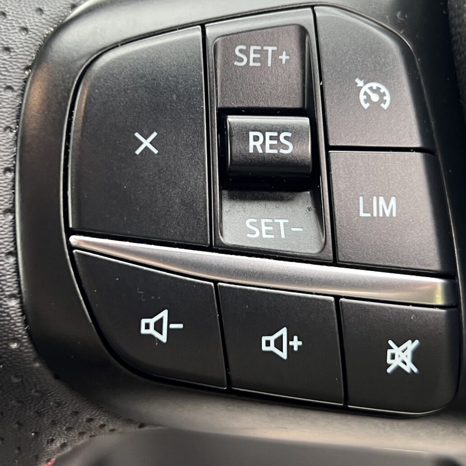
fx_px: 868
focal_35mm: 57
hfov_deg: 30.0
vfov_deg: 30.0
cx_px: 224
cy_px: 182
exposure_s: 1/51
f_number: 1.5
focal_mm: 5.7
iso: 125
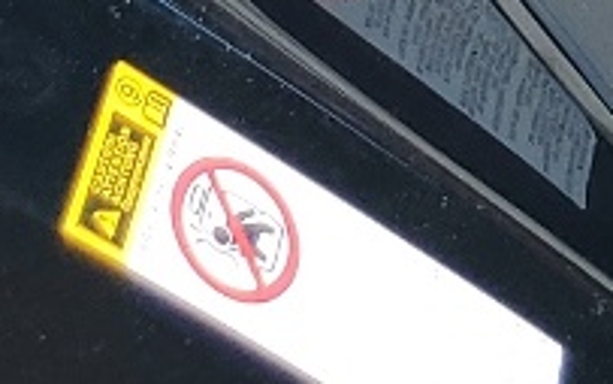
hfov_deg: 8.4
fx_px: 3626
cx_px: 1706
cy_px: -1330
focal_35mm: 217
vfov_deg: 5.2
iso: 50
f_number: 1.5
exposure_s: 1/167
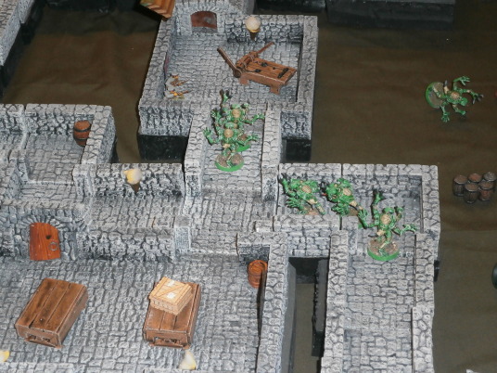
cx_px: 248
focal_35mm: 73
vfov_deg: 20.2
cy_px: 186
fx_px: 1048
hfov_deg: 26.7
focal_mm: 13
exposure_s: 1/50
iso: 200
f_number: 4.4
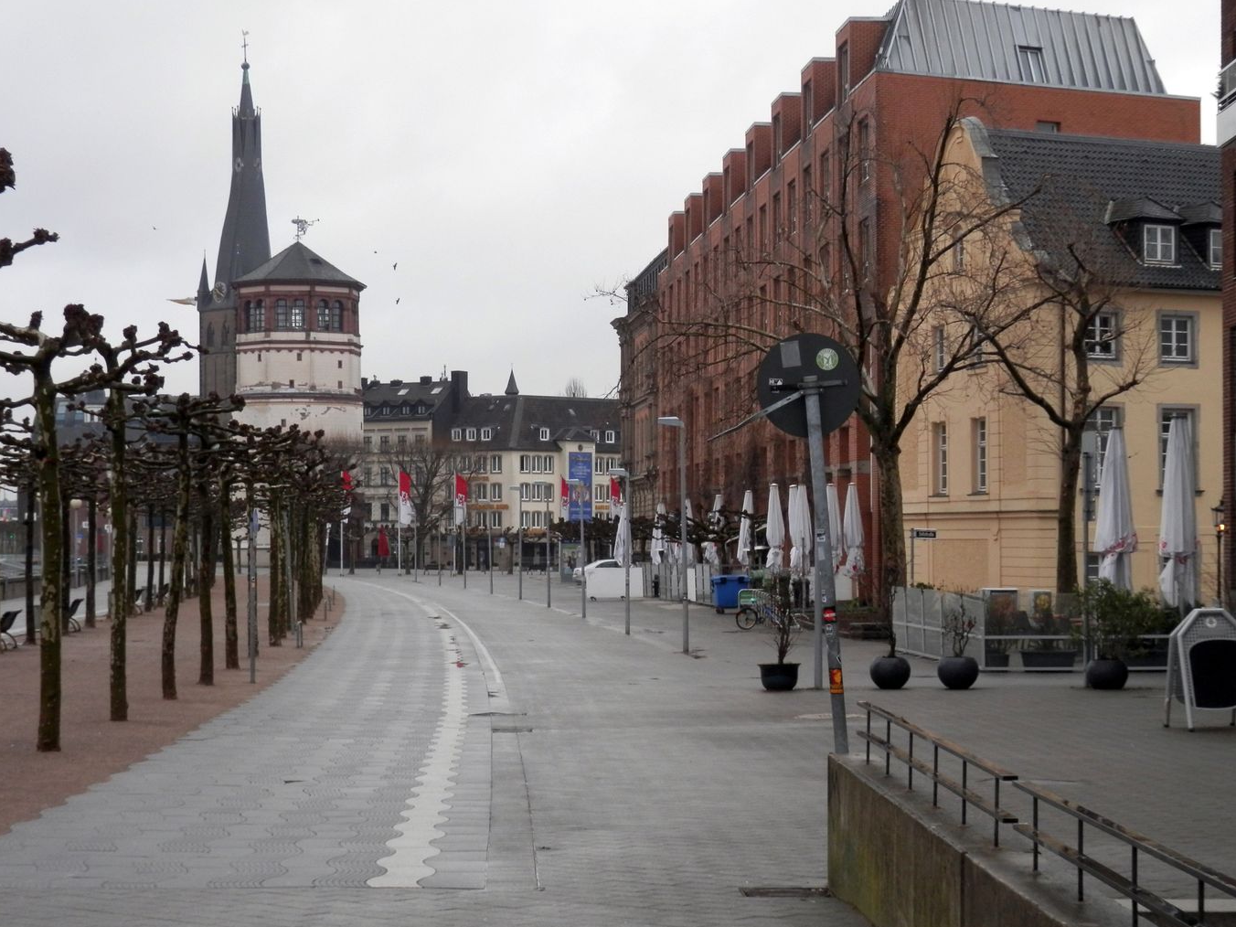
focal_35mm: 71
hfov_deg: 27.4
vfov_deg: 20.7
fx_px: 2535
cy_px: 487
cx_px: 610
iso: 100
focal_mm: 10.8
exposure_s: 1/100
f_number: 4.2
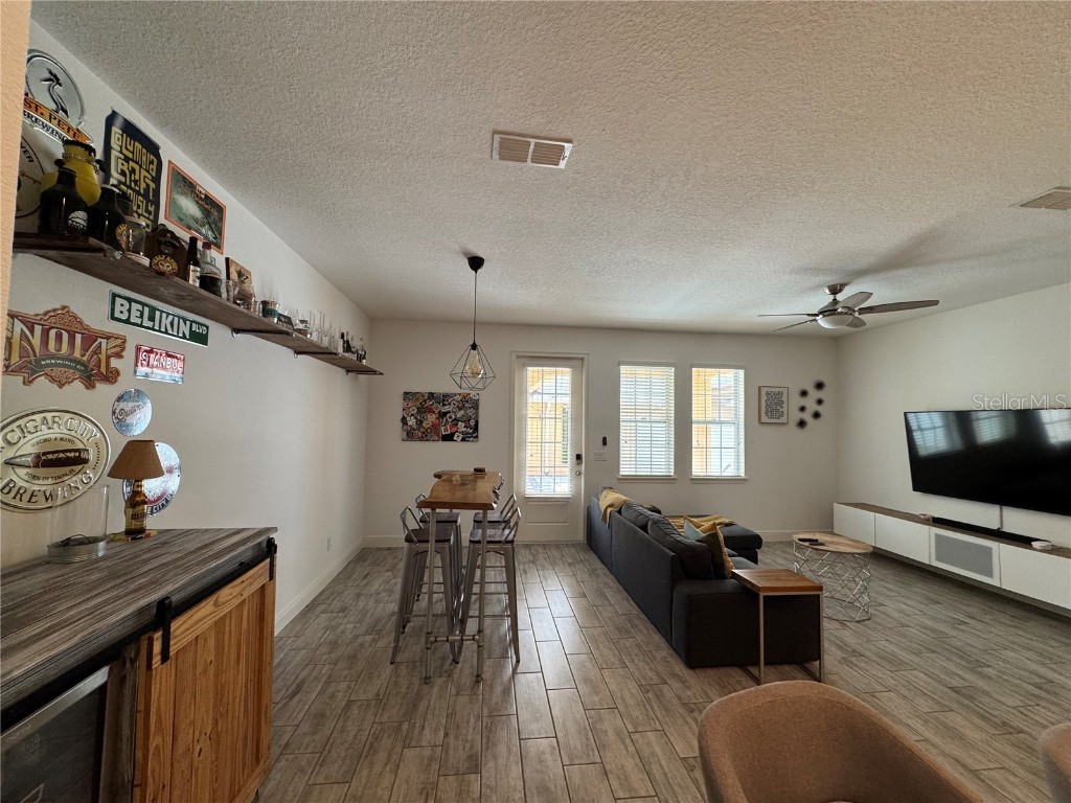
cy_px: 402
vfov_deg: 85.7
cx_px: 536
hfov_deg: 102.1
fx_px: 433
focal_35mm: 14
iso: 200
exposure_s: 1/120
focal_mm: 2.22
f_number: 2.2
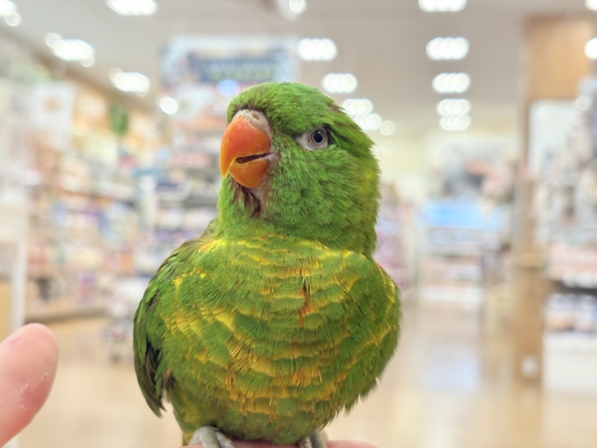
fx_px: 897
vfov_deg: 28.0
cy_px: 224
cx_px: 298
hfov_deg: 36.8
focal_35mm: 52
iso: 64
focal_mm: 5.96
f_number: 1.6
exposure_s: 1/50
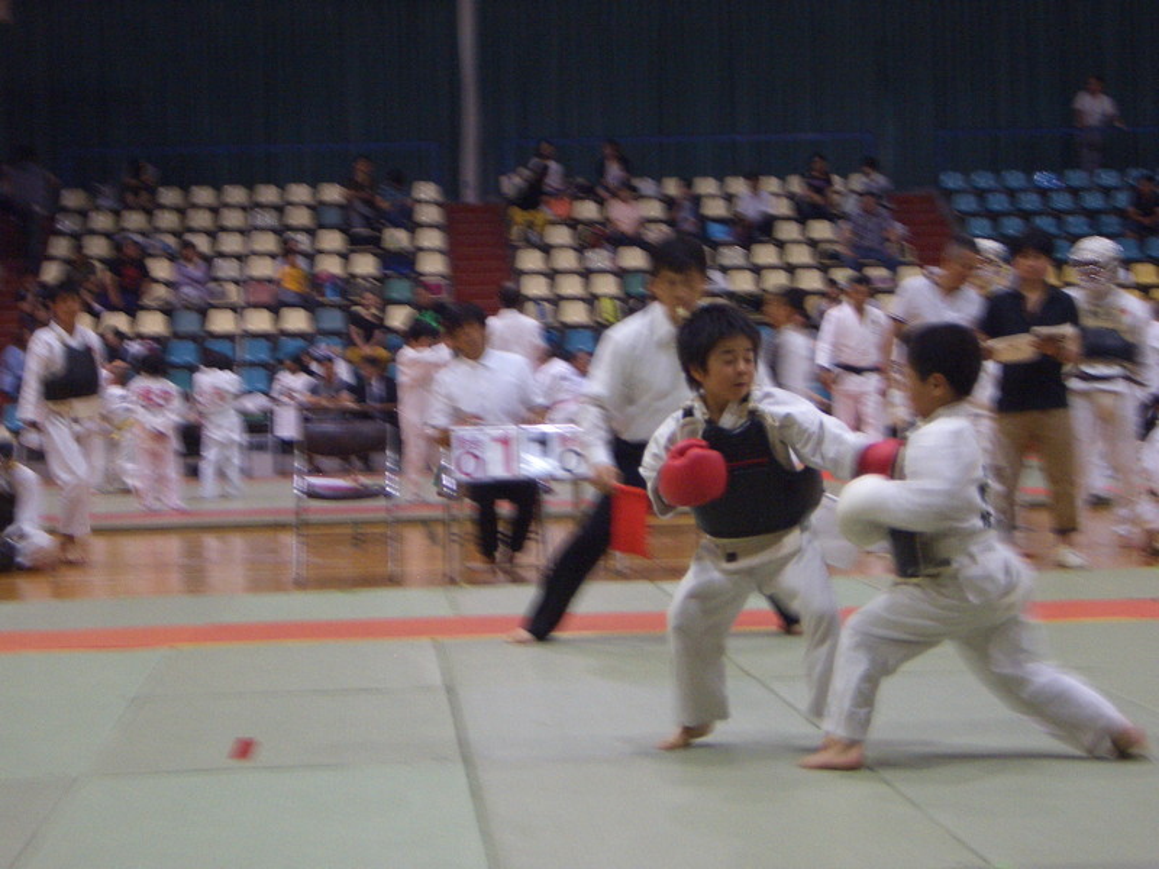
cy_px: 434
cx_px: 580
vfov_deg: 16.8
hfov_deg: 22.3
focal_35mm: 88
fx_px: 2946
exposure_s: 1/15
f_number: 4.4
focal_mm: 14.6
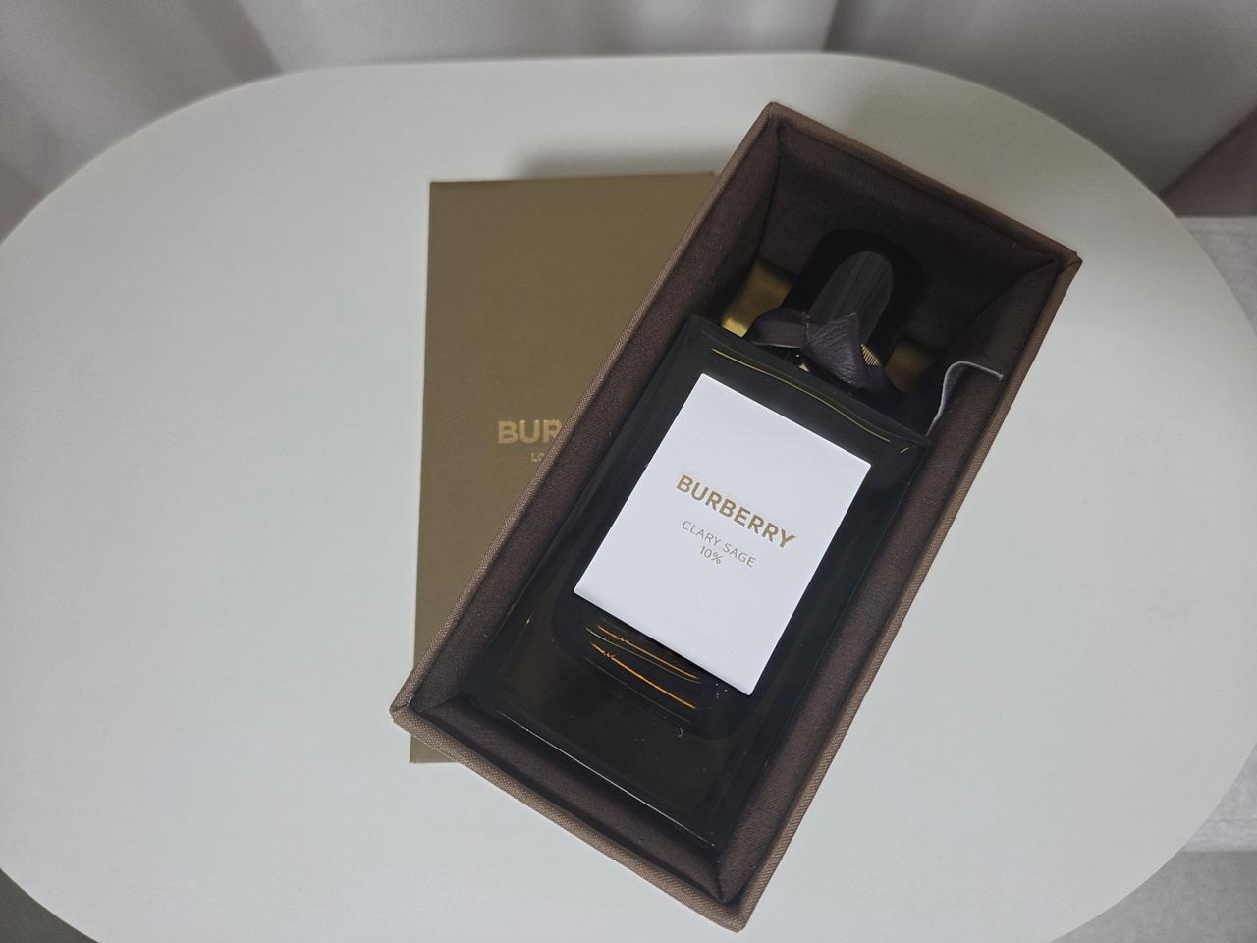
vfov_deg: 58.9
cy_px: 472
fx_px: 835
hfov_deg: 73.9
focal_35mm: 23
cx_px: 628
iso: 200
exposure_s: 1/120
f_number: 1.8
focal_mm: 5.4
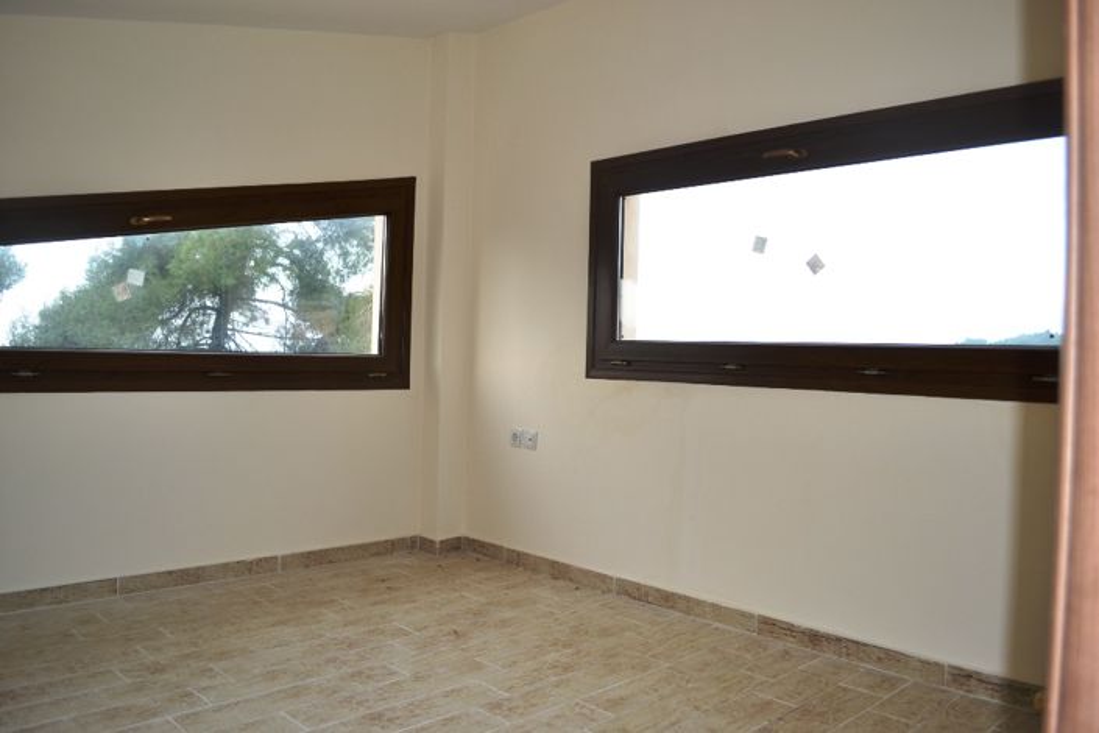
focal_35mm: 27
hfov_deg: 67.4
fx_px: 824
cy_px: 366
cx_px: 550
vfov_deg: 47.9
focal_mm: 18
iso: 250
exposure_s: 1/125
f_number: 4
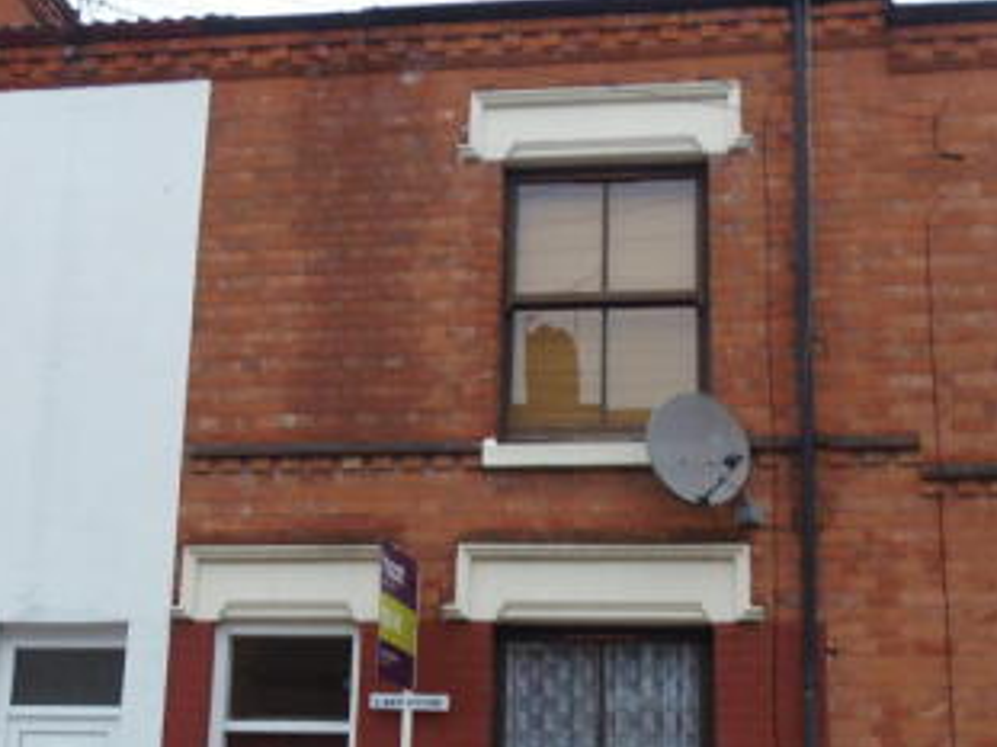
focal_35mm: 45
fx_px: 1296
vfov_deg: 31.7
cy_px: 540
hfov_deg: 42.1
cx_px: 508
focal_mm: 4.3
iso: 80
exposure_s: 1/30
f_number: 2.9
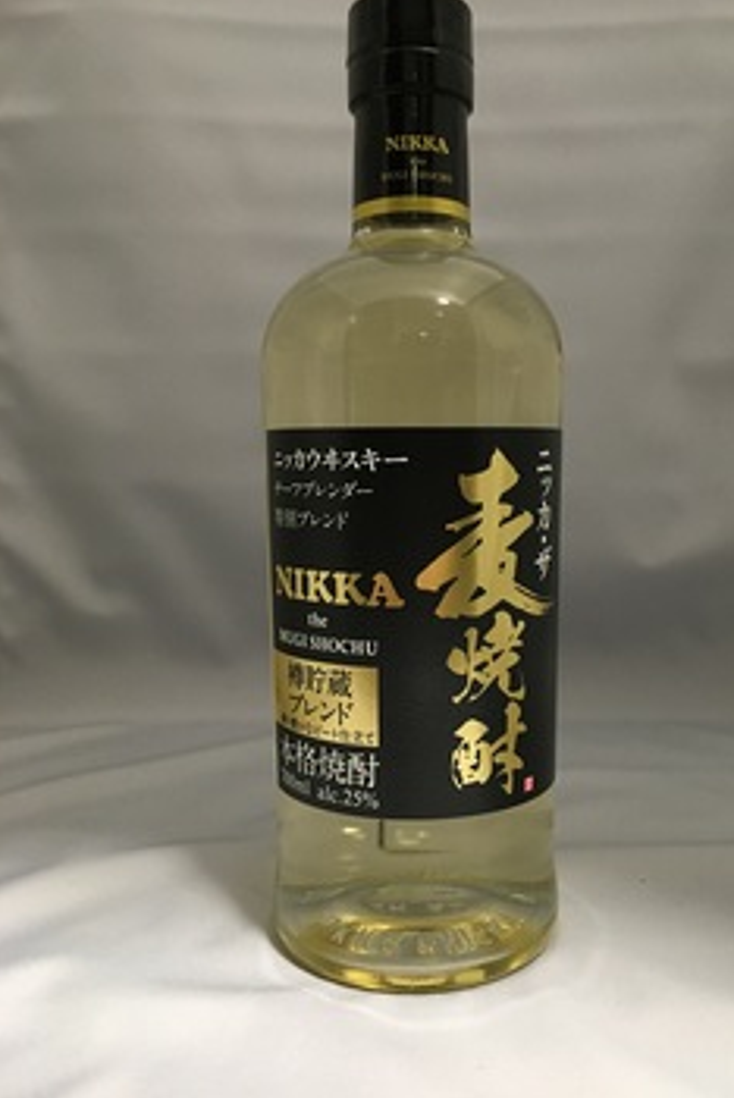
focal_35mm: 31
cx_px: 420
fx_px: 946
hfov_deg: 42.3
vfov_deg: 60.2
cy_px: 536
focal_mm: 4.15
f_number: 2.2
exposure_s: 1/20
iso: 200
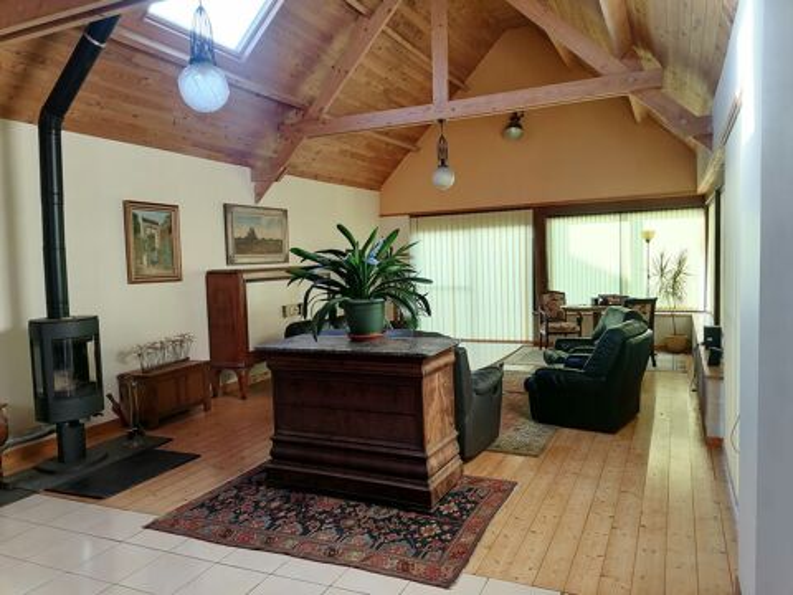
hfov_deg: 65.3
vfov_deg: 51.4
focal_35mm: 27
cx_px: 396
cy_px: 298
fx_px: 619
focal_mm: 5.3
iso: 50
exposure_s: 1/50
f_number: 1.8
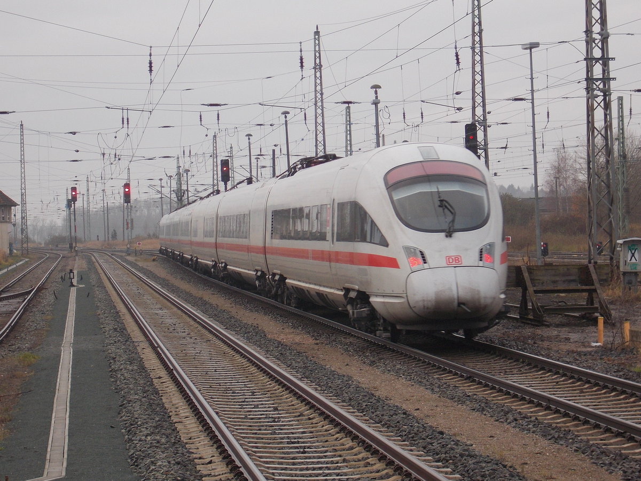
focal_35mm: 113
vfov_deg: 13.1
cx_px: 320
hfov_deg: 17.4
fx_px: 2092
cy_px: 240
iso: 100
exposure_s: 1/60
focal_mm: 20.1
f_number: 6
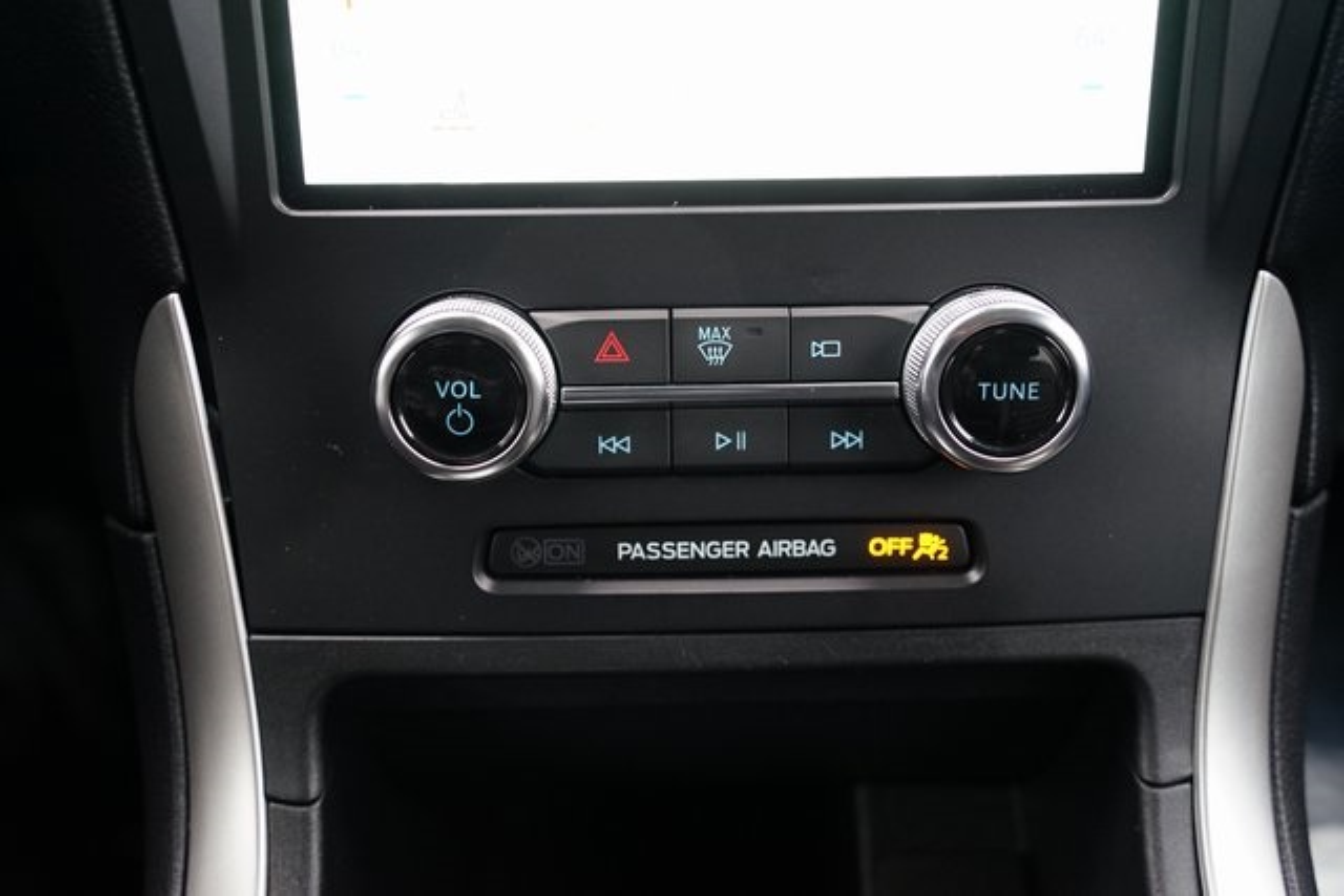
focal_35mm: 38
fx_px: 1419
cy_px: 448
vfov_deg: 35.1
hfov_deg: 50.7
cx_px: 672
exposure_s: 1/60
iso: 1600
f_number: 4
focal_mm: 38
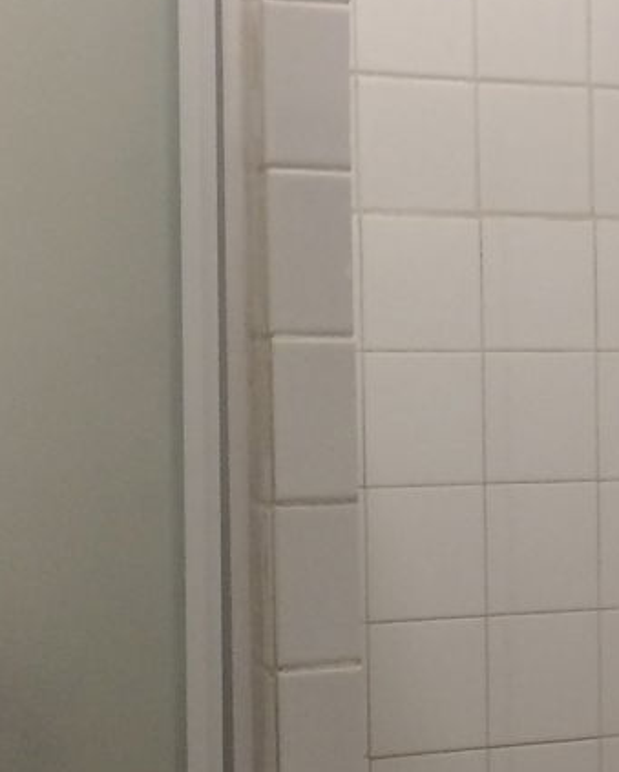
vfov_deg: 17.8
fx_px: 2448
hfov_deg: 14.3
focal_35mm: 107
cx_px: 480
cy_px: 571
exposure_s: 1/33
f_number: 2.2
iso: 125
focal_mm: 4.15
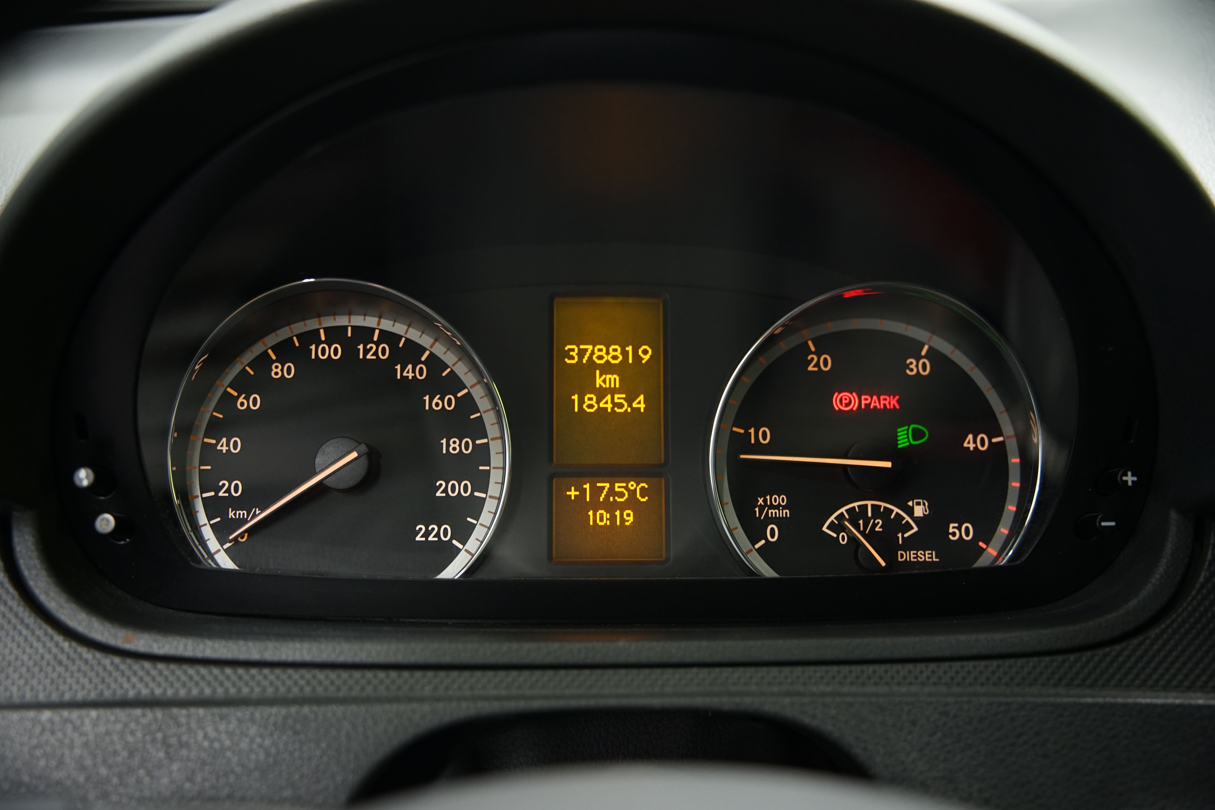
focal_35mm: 38
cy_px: 405
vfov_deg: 35.1
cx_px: 608
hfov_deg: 50.7
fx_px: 1282
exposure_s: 1/40
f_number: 2.8
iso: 1250
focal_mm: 38
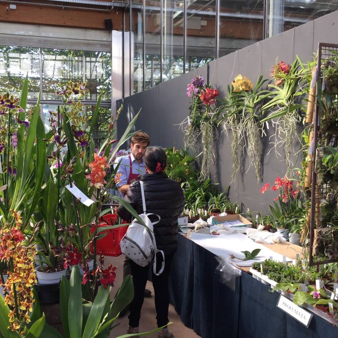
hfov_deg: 47.0
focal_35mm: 35
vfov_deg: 47.2
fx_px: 387
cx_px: 136
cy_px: 171
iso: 32
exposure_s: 1/105
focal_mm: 4.15
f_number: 2.2
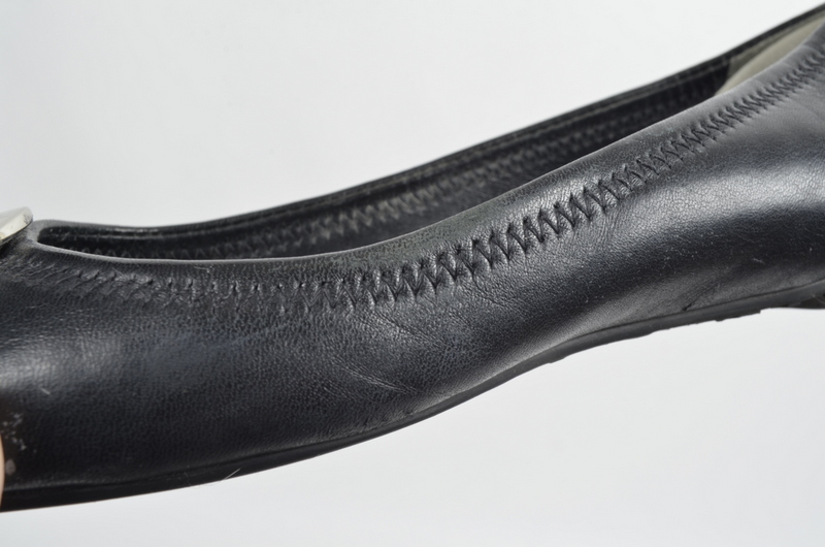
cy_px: 274
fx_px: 1029
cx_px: 412
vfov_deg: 29.7
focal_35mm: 45
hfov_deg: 43.7
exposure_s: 1/100
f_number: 13
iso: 200
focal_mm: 30
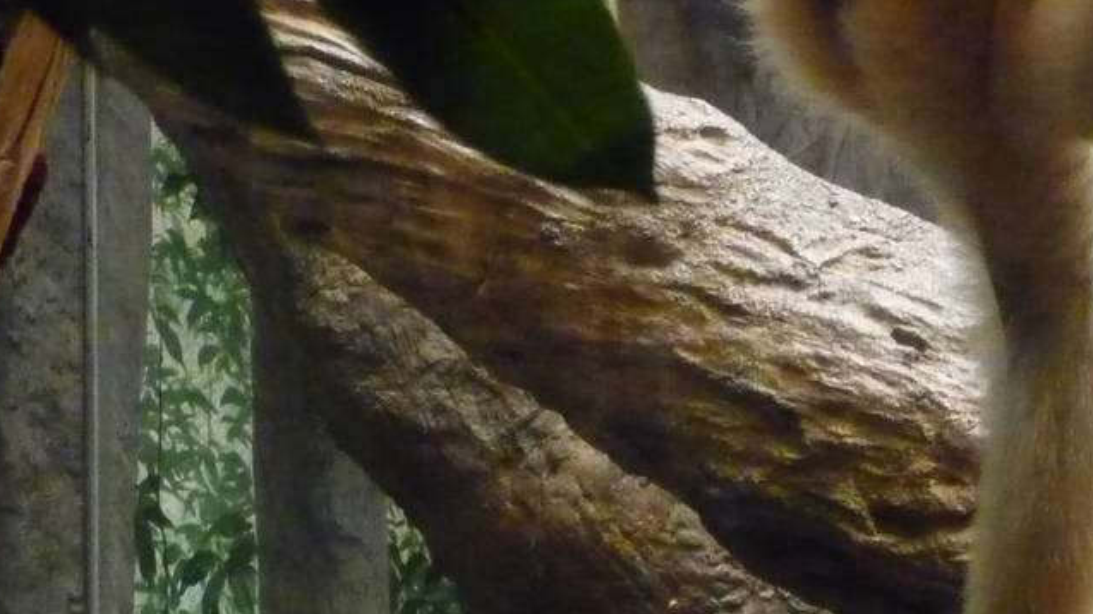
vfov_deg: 5.2
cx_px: 1186
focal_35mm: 230
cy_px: -223
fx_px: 6664
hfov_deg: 9.3
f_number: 4.7
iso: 800
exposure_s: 1/40
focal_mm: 14.2
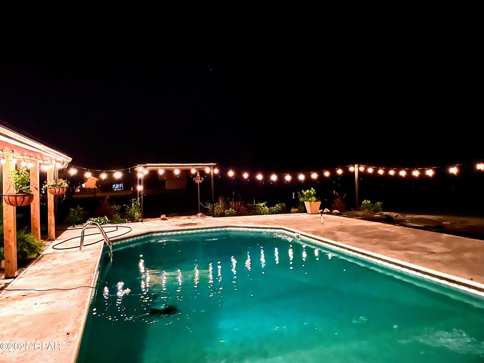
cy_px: 182
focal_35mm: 26
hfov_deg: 67.3
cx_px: 242
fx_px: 364
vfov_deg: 53.1
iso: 1600
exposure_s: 1/15
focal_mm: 4.2
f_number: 1.6
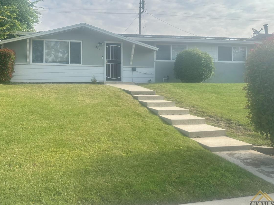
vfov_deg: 43.7
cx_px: 94
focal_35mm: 32
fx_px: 253
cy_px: 74
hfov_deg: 55.7
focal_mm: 6.86
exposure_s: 1/4348
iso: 80
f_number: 1.78
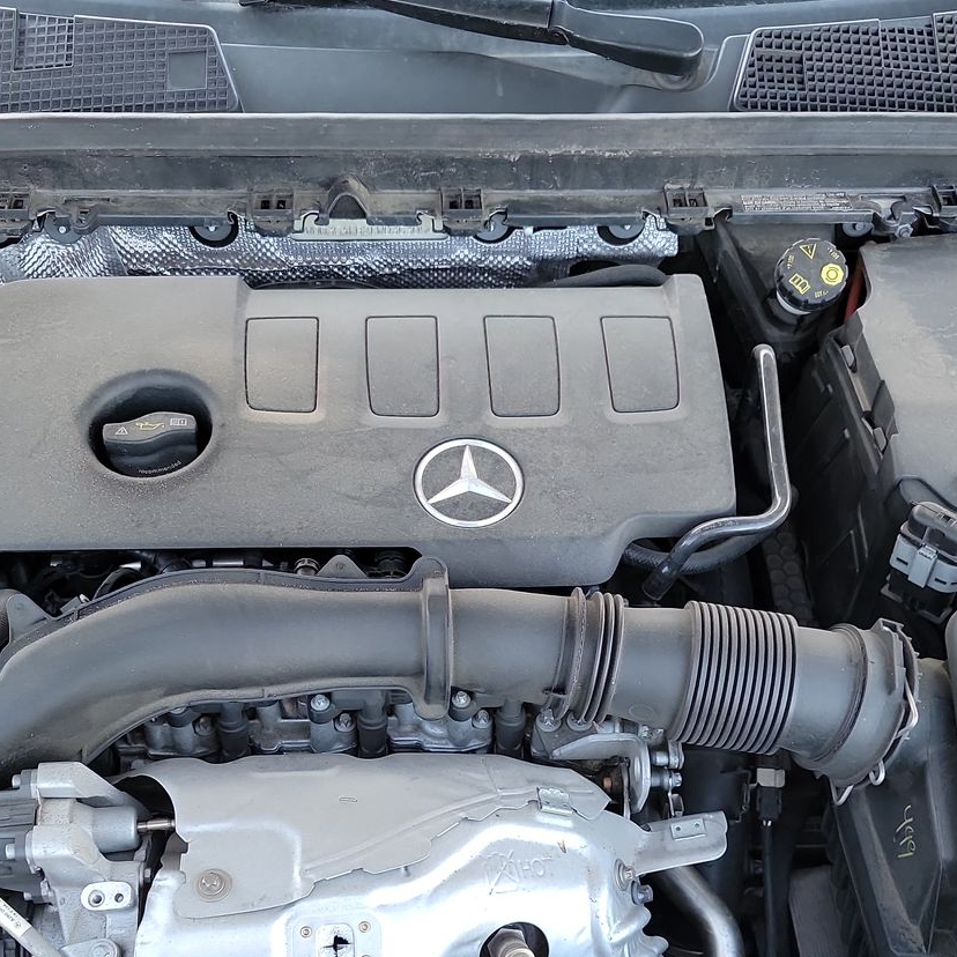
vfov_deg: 40.1
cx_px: 468
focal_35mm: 41
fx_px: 1282
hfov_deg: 40.9
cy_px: 684
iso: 135
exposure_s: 1/59
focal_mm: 6.7
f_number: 1.8
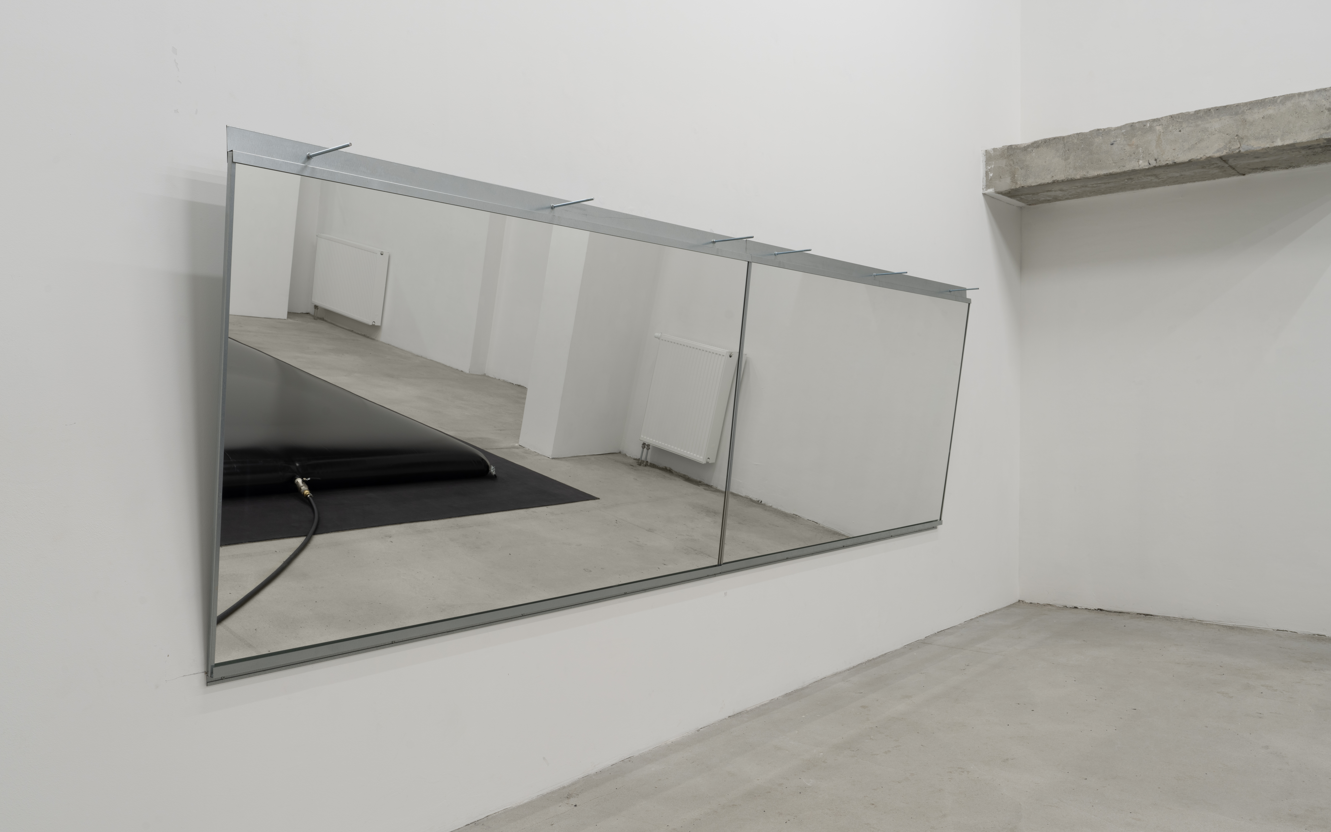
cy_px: 444
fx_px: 979
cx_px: 674
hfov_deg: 68.4
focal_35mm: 27
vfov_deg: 46.0
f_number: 13
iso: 100
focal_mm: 26
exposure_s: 1.3
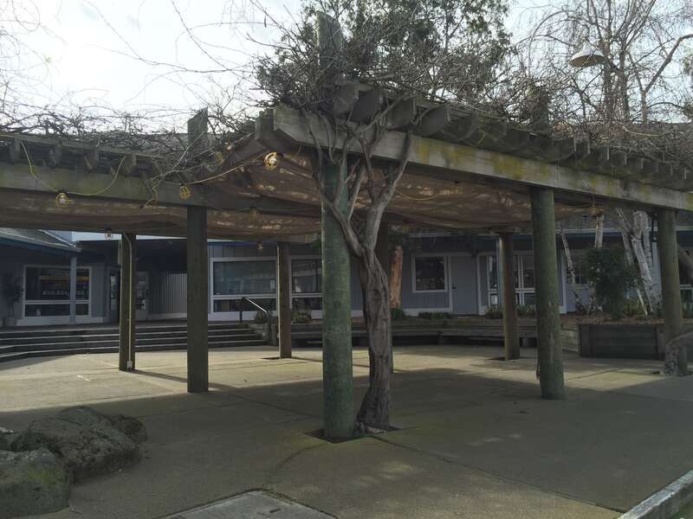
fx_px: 581
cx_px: 346
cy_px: 260
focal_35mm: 29
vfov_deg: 48.2
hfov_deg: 61.7
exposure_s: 1/775
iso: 32
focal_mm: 4.15
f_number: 2.2
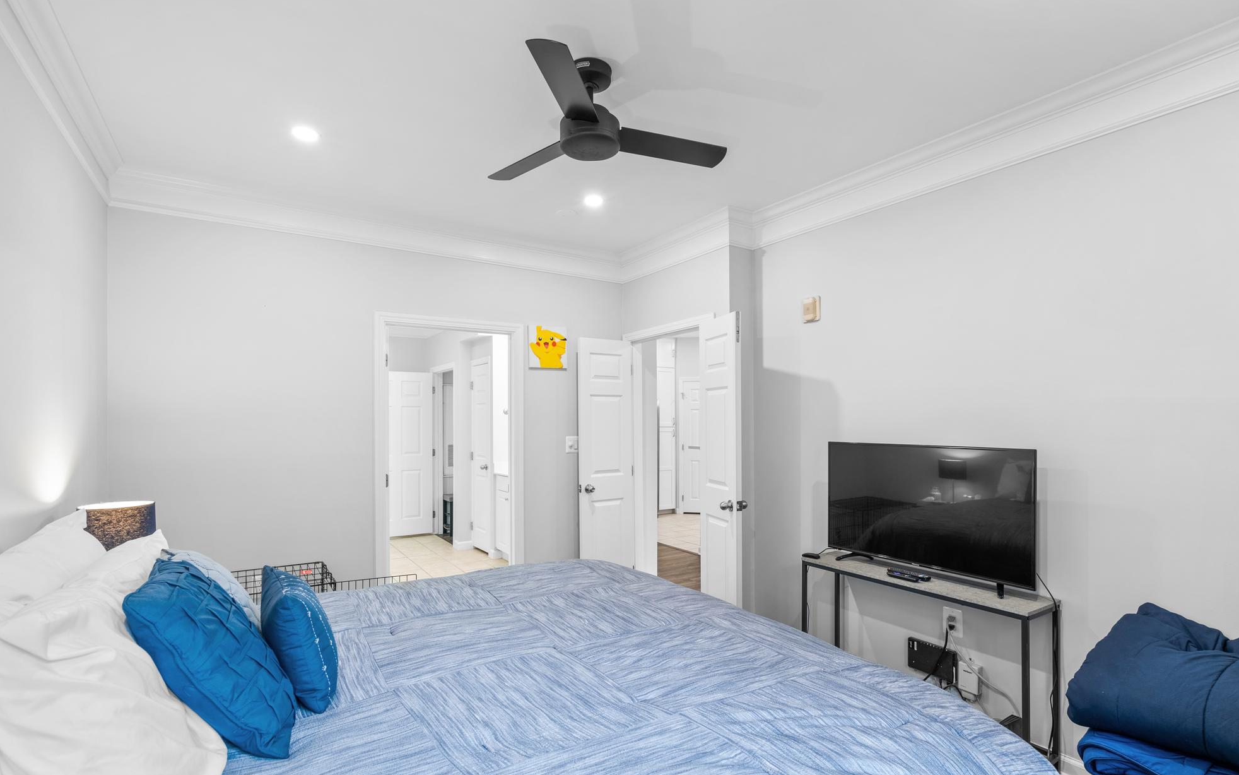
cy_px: 402
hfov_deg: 94.4
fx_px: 574
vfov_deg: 68.0
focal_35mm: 17
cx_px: 625
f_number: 8
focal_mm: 16
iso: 100
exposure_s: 1.3
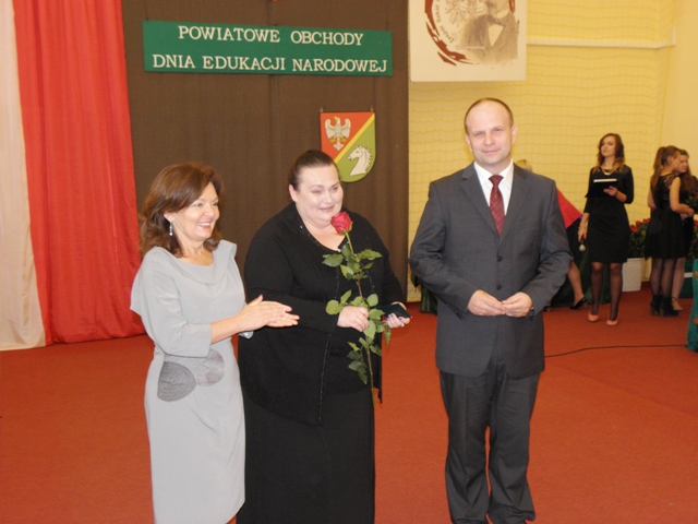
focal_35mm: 42
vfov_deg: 34.3
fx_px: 847
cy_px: 262
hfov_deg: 44.8
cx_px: 349
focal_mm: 7.59
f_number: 3.3
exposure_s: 1/40
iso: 200
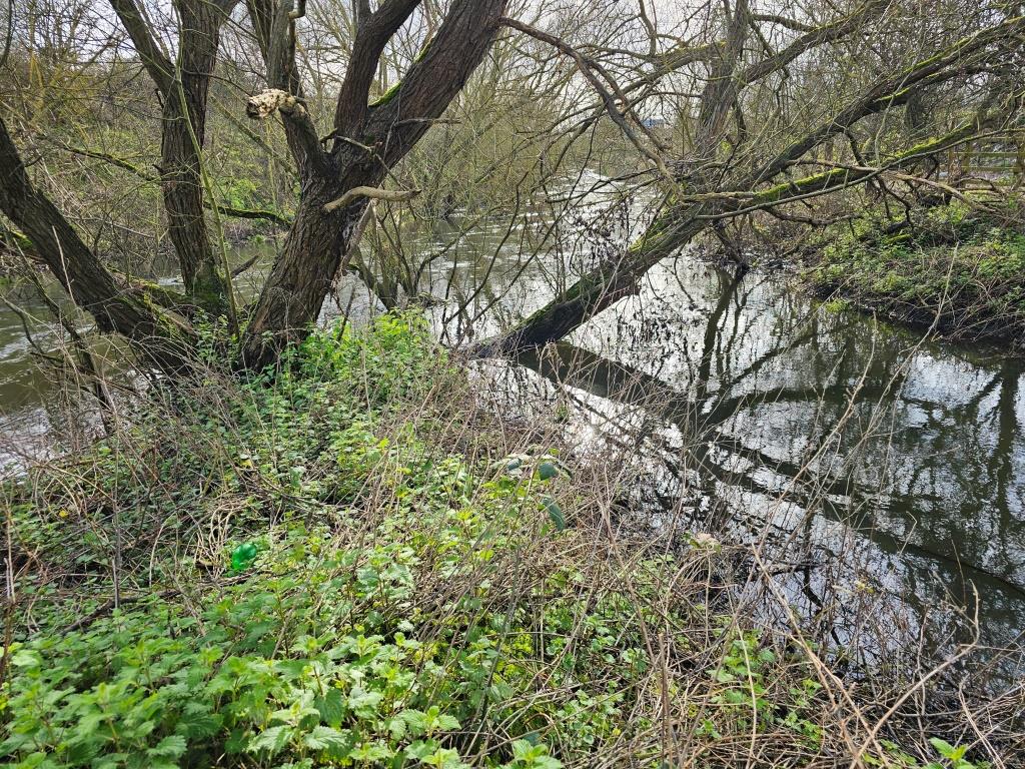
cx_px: 512
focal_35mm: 23
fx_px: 681
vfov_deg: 58.9
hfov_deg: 73.9
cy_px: 384
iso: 10
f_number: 1.7
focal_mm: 6.3
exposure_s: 1/125
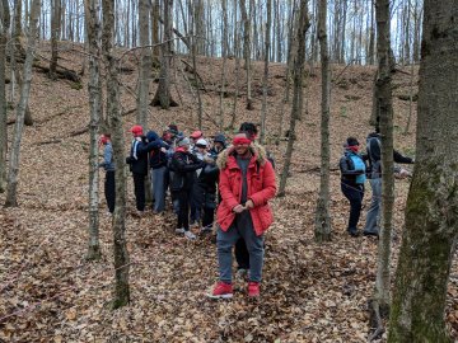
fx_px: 357
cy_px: 172
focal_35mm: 27
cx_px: 229
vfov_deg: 51.4
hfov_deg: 65.3
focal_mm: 4.44
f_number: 1.8
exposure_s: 1/241
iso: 57
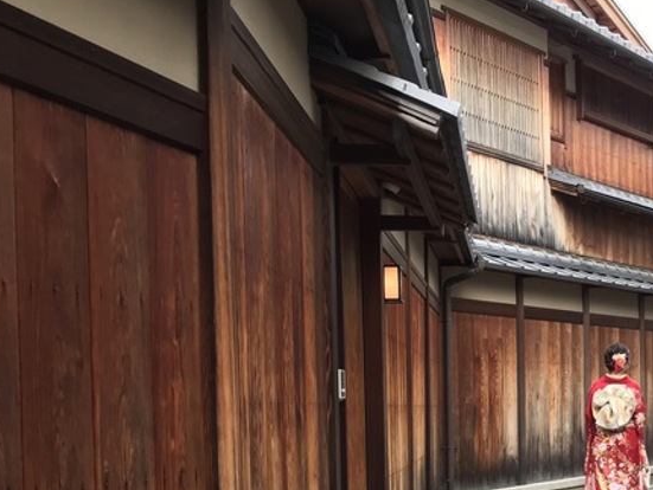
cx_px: 591
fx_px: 982
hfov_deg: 34.7
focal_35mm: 52
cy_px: 424
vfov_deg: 27.2
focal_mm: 3.99
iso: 40
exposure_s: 1/96
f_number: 1.8
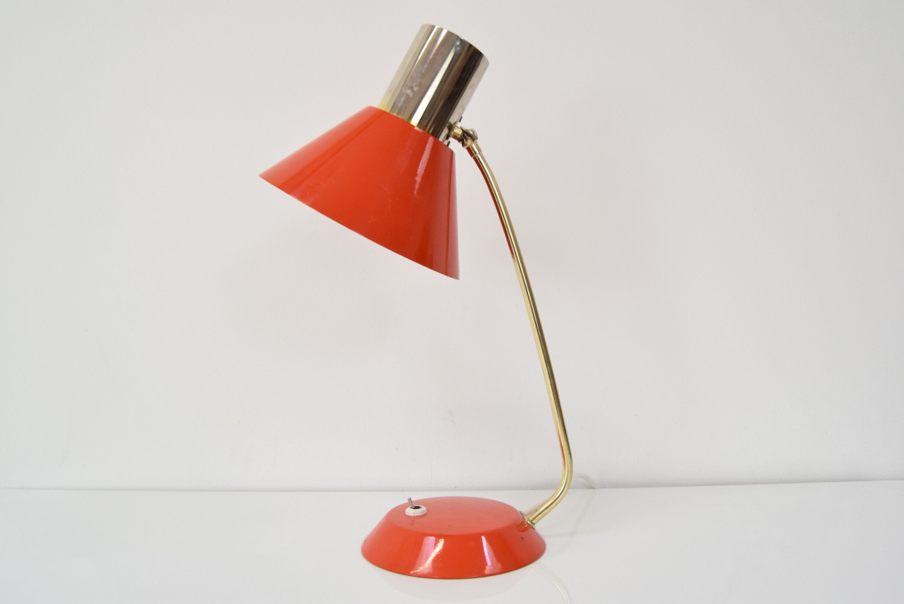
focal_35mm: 27
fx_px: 679
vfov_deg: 48.0
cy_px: 302
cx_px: 452
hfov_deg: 67.3
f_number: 8
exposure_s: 1/250
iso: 1600
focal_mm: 18
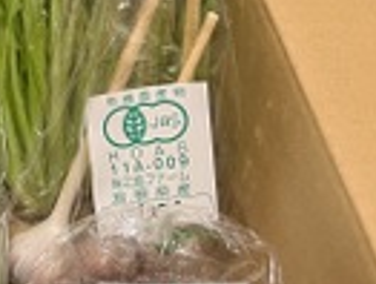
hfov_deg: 18.4
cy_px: 34
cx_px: -175
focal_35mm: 95
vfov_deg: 15.5
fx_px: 1035
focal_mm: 5.7
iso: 250
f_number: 1.5
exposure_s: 1/50
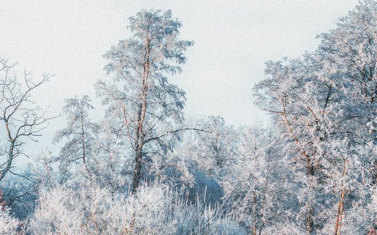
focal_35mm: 229
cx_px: 125
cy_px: 296
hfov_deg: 9.2
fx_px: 2352
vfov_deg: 5.7
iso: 400
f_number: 5.6
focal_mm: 86
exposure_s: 1/250
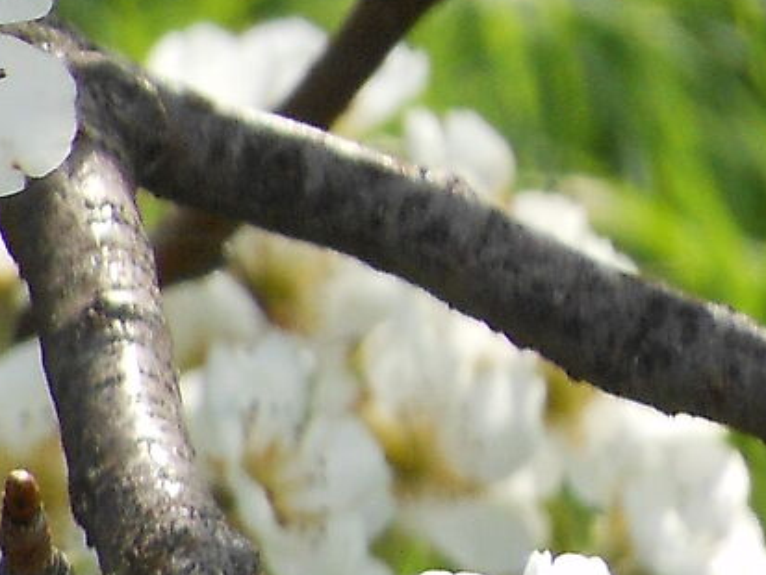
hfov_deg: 2.0
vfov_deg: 1.5
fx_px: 21360
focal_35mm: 965
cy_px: 410
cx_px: -1454
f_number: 5.5
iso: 100
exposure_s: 1/160
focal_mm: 29.8
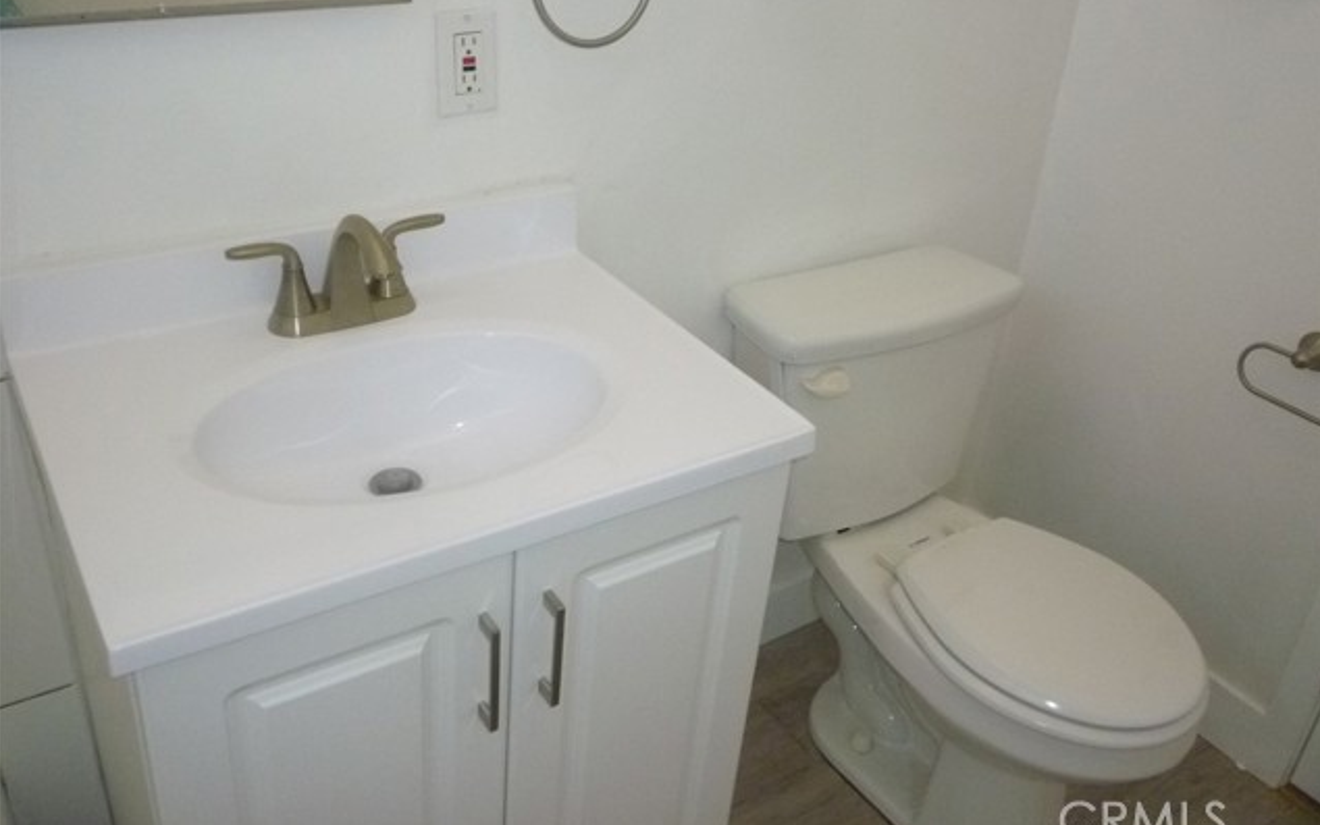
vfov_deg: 40.5
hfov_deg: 61.2
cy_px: 351
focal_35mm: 31
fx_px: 1115
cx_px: 663
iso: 400
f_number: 3.3
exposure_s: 1/200
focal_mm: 5.2
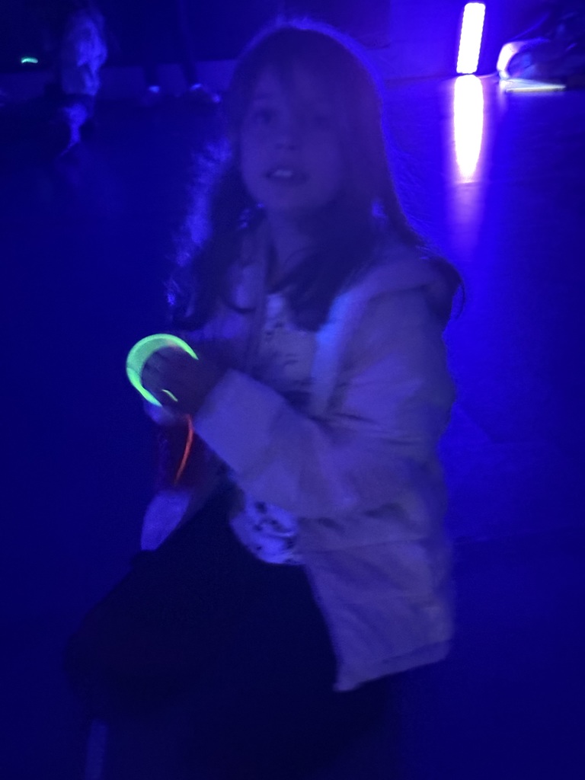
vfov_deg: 39.7
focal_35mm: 48
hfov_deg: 30.3
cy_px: 390
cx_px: 292
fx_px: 1082
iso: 2500
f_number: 1.78
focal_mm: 6.76
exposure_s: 1/15
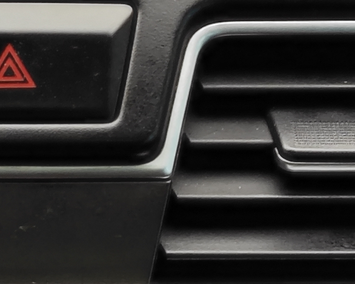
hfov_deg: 6.1
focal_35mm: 314
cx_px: 1
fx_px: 3300
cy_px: 154
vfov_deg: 4.9
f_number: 1.9
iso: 200
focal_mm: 8.7
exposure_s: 1/49.7
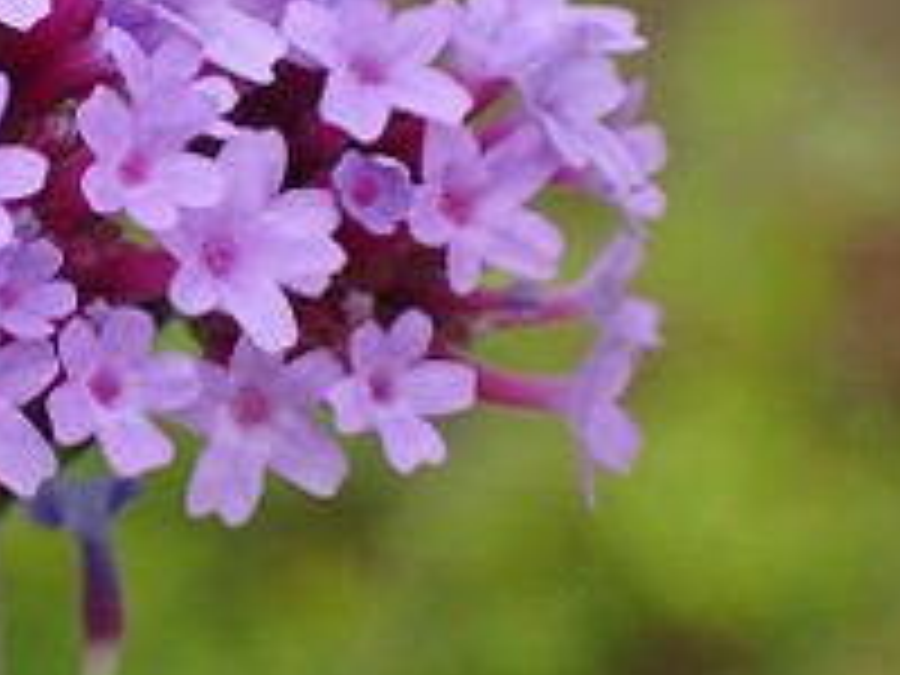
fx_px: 5850
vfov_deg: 6.6
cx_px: 166
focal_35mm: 225
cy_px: 212
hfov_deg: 8.8
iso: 250
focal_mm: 18
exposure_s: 1/400
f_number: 4.9
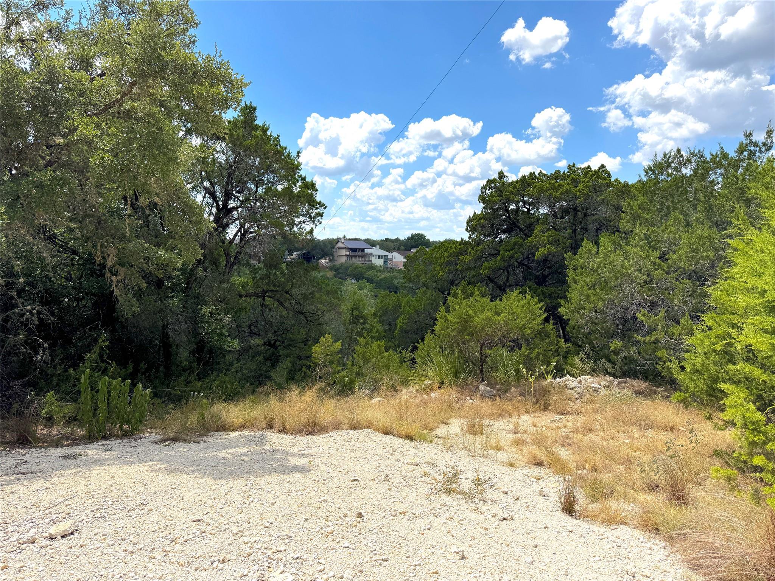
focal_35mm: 24
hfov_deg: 71.6
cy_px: 290
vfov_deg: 56.8
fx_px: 537
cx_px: 388
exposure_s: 1/6410
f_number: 1.78
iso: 80
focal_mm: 6.76
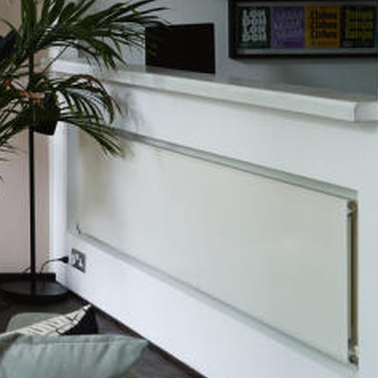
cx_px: -378
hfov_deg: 15.6
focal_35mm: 88
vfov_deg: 18.9
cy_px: -49
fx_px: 1087
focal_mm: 24
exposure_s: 1/40
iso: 800
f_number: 6.3
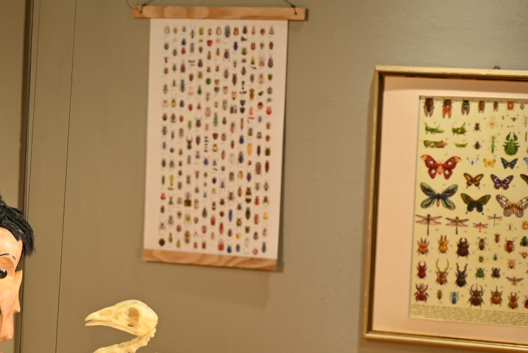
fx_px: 2039
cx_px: -40
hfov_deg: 14.4
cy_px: 343
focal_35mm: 139
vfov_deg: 9.8
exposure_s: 1/30
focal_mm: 49
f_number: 4
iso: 100
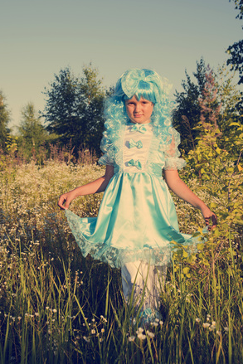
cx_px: 121
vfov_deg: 43.6
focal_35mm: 45
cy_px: 185
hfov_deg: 29.9
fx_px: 455
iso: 100
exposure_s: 1/160
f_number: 6.3
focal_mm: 44
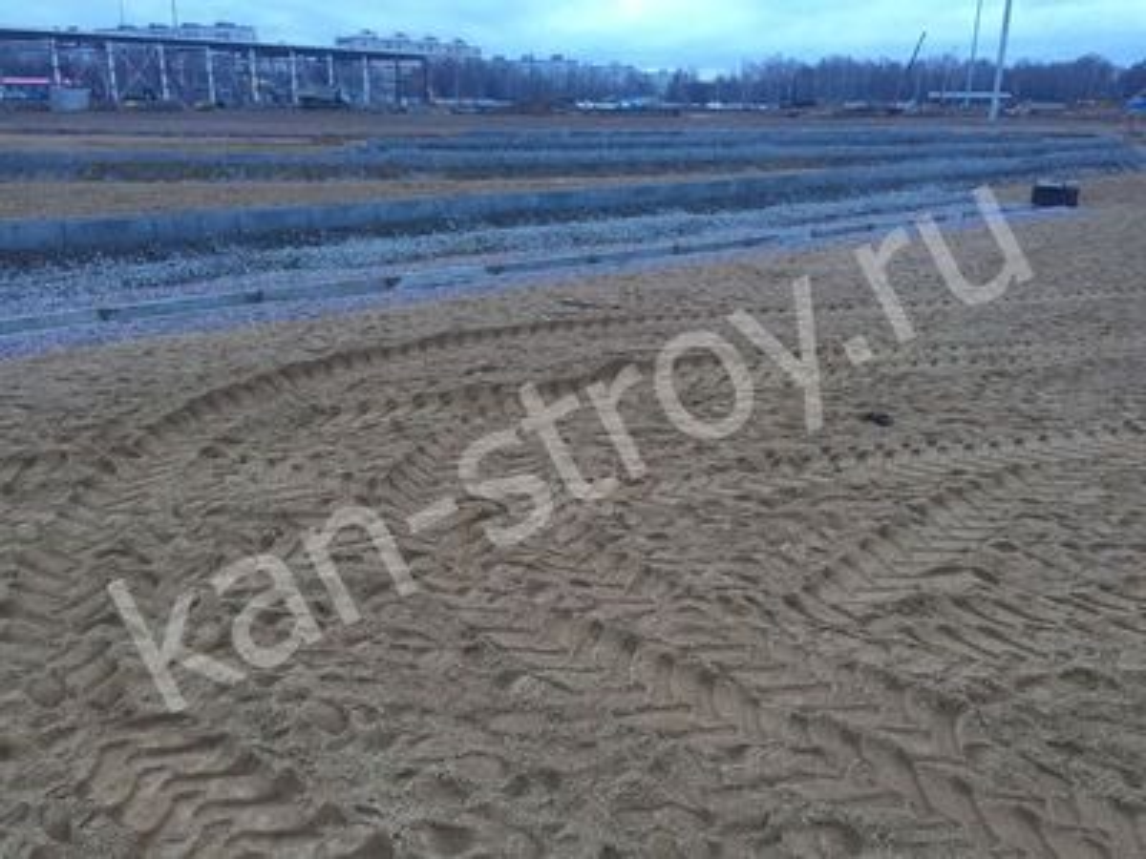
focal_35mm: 29
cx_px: 573
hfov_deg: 61.7
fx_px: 960
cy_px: 430
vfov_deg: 48.2
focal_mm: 4.15
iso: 250
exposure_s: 1/30
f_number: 2.2
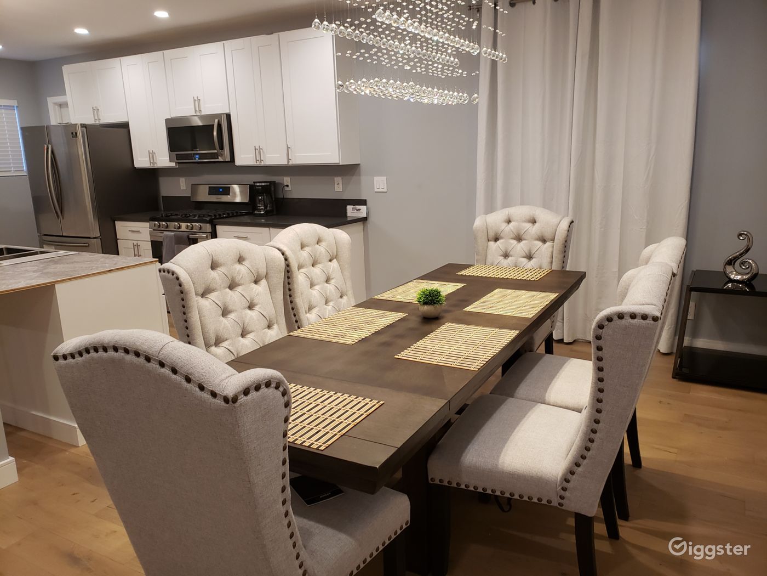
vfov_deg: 53.1
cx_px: 384
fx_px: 576
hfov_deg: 67.3
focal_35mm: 26
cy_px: 288
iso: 250
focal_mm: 4.3
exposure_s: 1/60
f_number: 2.4
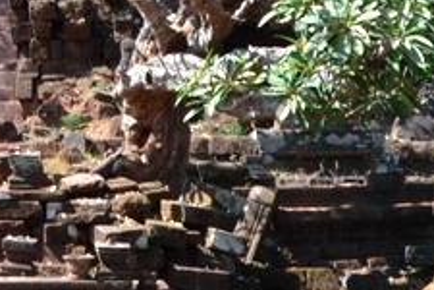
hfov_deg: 10.6
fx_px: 2300
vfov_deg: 6.9
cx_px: -96
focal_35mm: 191
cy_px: -316
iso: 100
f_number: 6.3
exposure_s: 1/160
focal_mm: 23
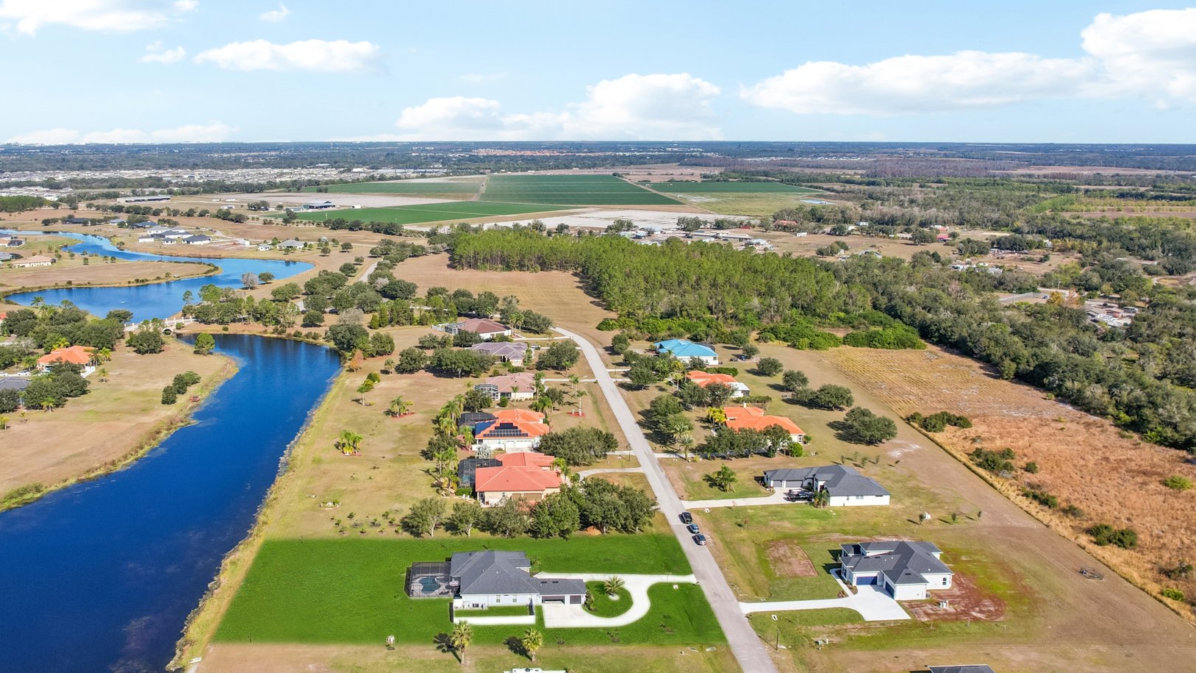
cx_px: 506
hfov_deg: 65.7
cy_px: 273
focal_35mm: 29
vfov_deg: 40.0
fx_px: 920
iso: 120
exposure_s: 1/2000
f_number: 2.8
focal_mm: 8.4
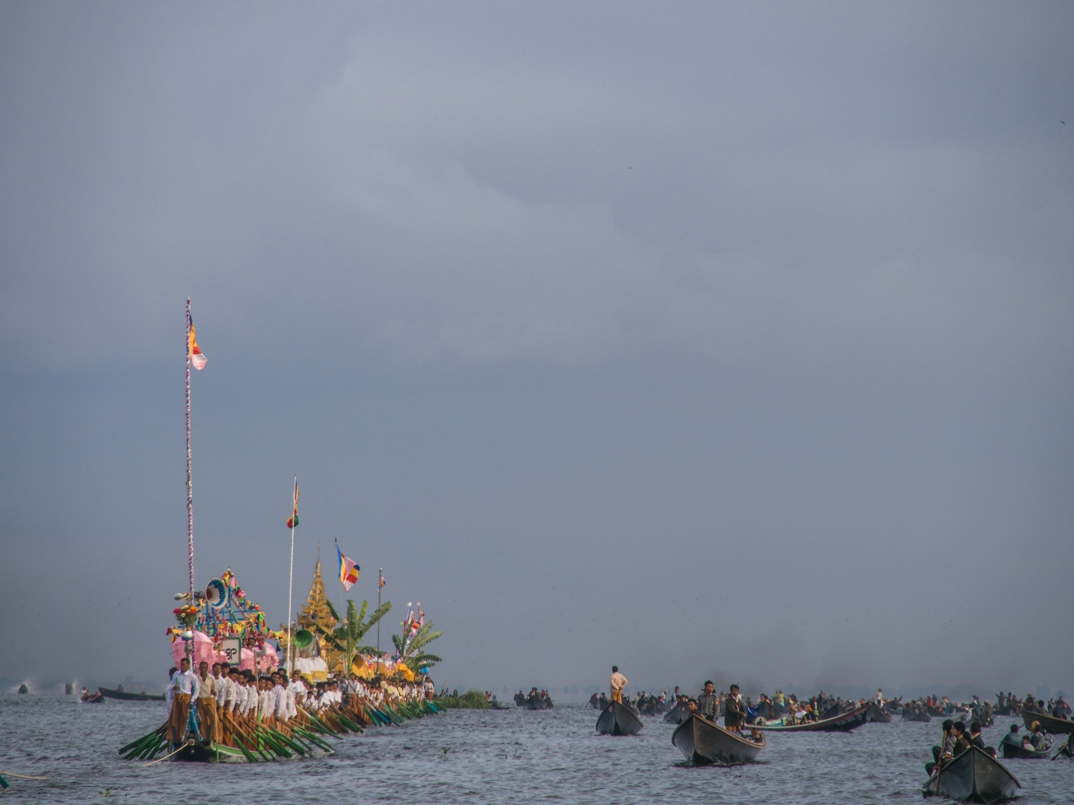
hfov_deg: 6.6
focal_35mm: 300
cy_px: 402
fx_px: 9308
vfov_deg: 5.0
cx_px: 537
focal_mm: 150
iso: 200
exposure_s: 1/400
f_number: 6.3
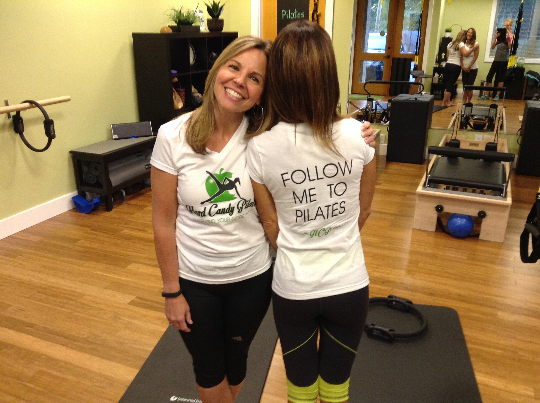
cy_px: 202
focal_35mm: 33
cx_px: 270
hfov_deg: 55.4
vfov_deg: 42.8
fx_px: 514
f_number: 2.4
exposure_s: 1/24
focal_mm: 3.3
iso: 125
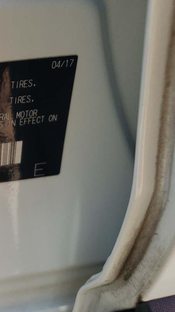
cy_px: 146
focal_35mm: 47
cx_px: -68
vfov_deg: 43.7
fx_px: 388
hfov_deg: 22.1
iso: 50
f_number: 1.5
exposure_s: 1/370
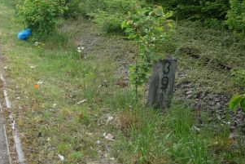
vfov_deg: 25.2
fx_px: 361
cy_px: 36
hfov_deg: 36.9
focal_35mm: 53
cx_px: 71
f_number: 4
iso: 100
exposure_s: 1/160
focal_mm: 5.2
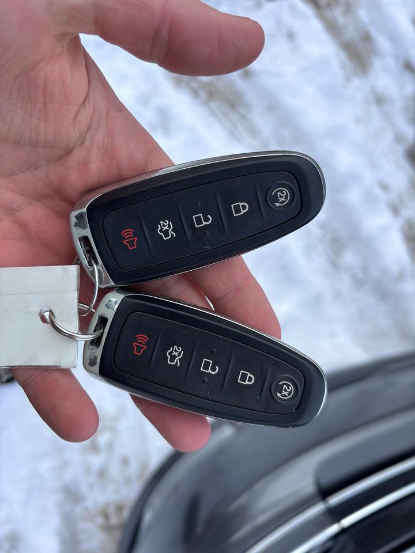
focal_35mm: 26
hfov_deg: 53.1
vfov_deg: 67.3
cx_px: 208
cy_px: 276
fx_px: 416
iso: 50
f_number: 1.6
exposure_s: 1/3021
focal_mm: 5.96
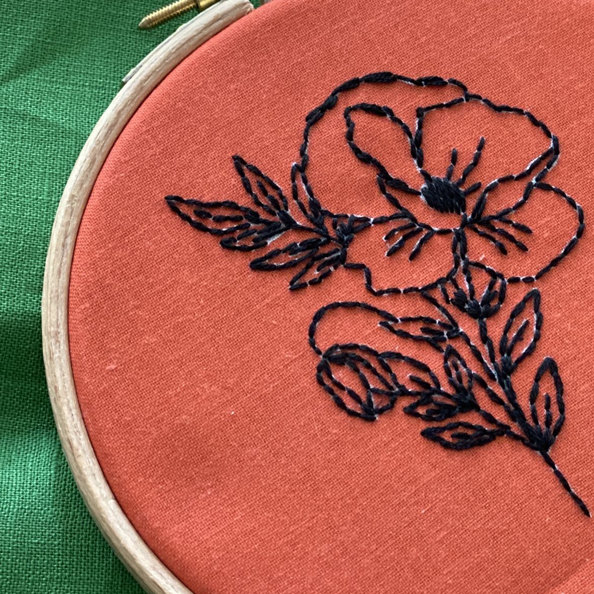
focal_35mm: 101
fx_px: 1961
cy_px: 250
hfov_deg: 17.1
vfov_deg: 17.2
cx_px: 439
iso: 320
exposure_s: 1/40
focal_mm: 6
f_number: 2
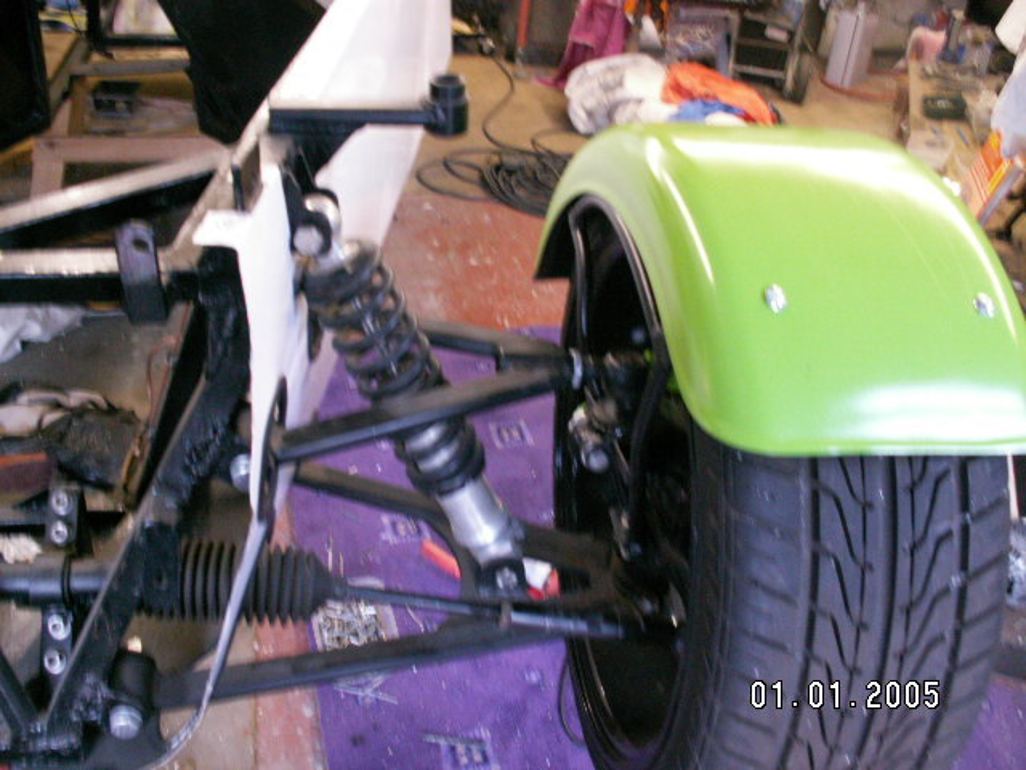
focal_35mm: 35
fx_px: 1037
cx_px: 513
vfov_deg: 40.7
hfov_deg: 52.6
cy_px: 385
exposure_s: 1/8
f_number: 2.8
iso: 160
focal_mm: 5.86
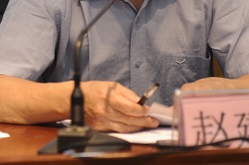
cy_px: -18
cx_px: 86
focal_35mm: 167
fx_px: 1154
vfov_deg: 8.1
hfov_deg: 12.3
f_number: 2.8
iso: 200
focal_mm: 70
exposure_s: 1/13
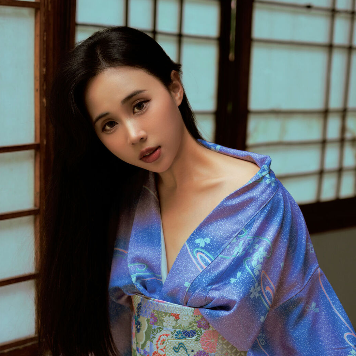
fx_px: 954
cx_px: 177
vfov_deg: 21.1
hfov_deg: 21.1
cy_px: 227
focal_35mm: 82
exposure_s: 1/125
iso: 200
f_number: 4
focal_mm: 64
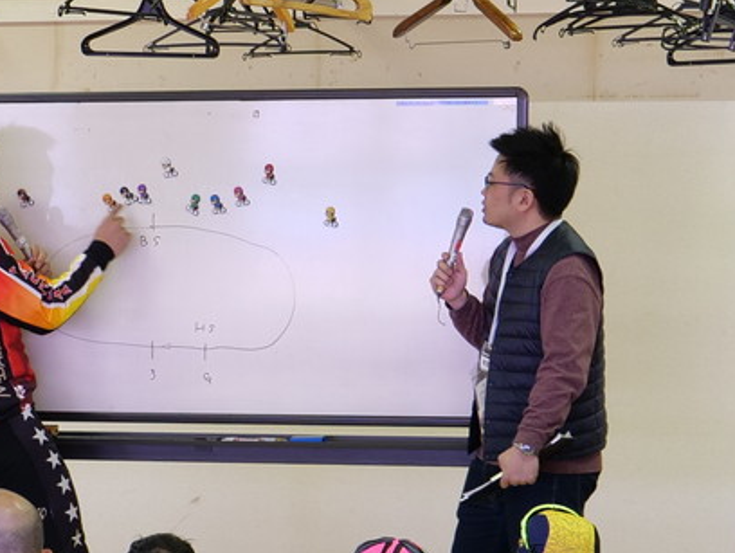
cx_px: 222
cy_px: 310
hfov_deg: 11.0
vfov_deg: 8.3
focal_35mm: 179
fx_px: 3805
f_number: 3.5
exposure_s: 1/15
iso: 200
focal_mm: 22
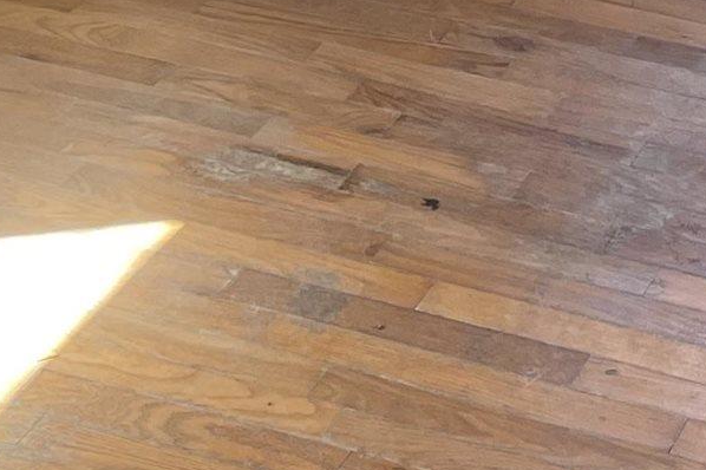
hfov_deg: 14.7
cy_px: -648
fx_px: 2724
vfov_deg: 8.9
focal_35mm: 139
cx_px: 590
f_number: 1.6
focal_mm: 4.2
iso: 64
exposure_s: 1/121
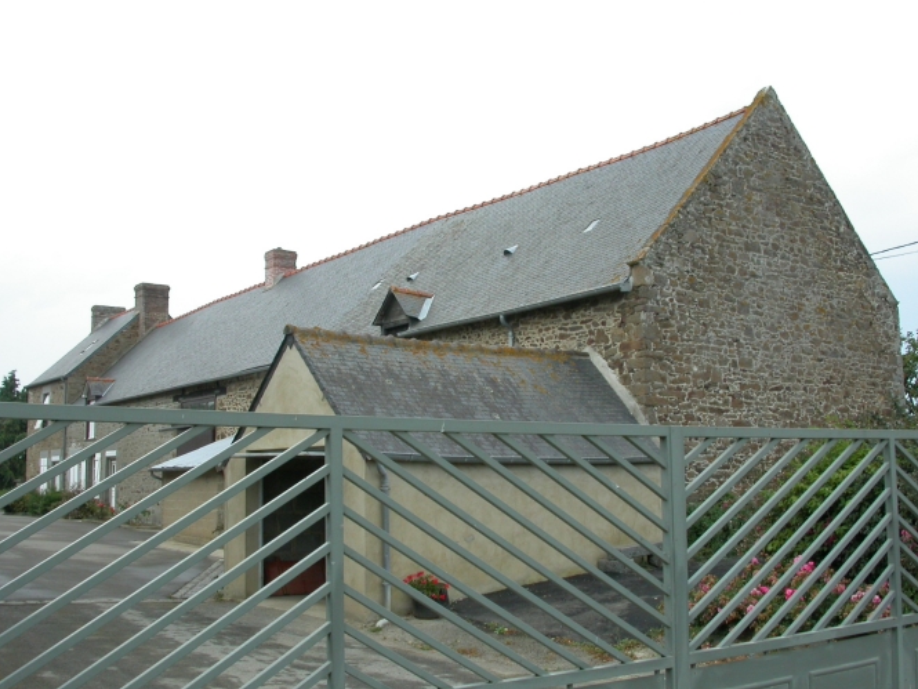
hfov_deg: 47.9
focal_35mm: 39
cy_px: 347
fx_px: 1034
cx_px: 450
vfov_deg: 36.8
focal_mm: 7.85
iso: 100
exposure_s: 1/242
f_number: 7.5
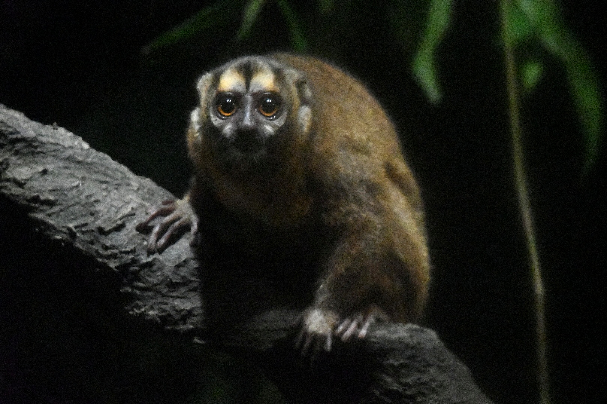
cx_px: 304
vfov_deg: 7.3
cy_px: 202
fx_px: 3153
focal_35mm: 187
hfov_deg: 11.0
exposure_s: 1/25
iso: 51200
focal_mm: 125
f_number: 5
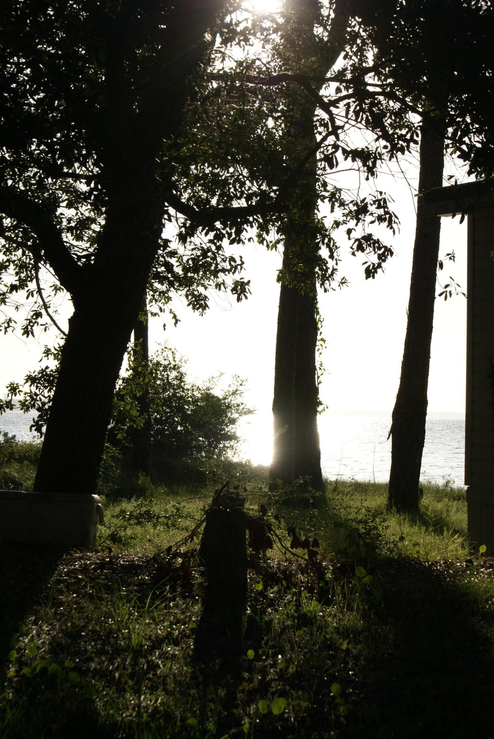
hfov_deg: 15.2
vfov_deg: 22.6
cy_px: 370
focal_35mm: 90
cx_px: 247
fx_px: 1848
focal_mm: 60
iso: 100
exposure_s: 1/320
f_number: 9
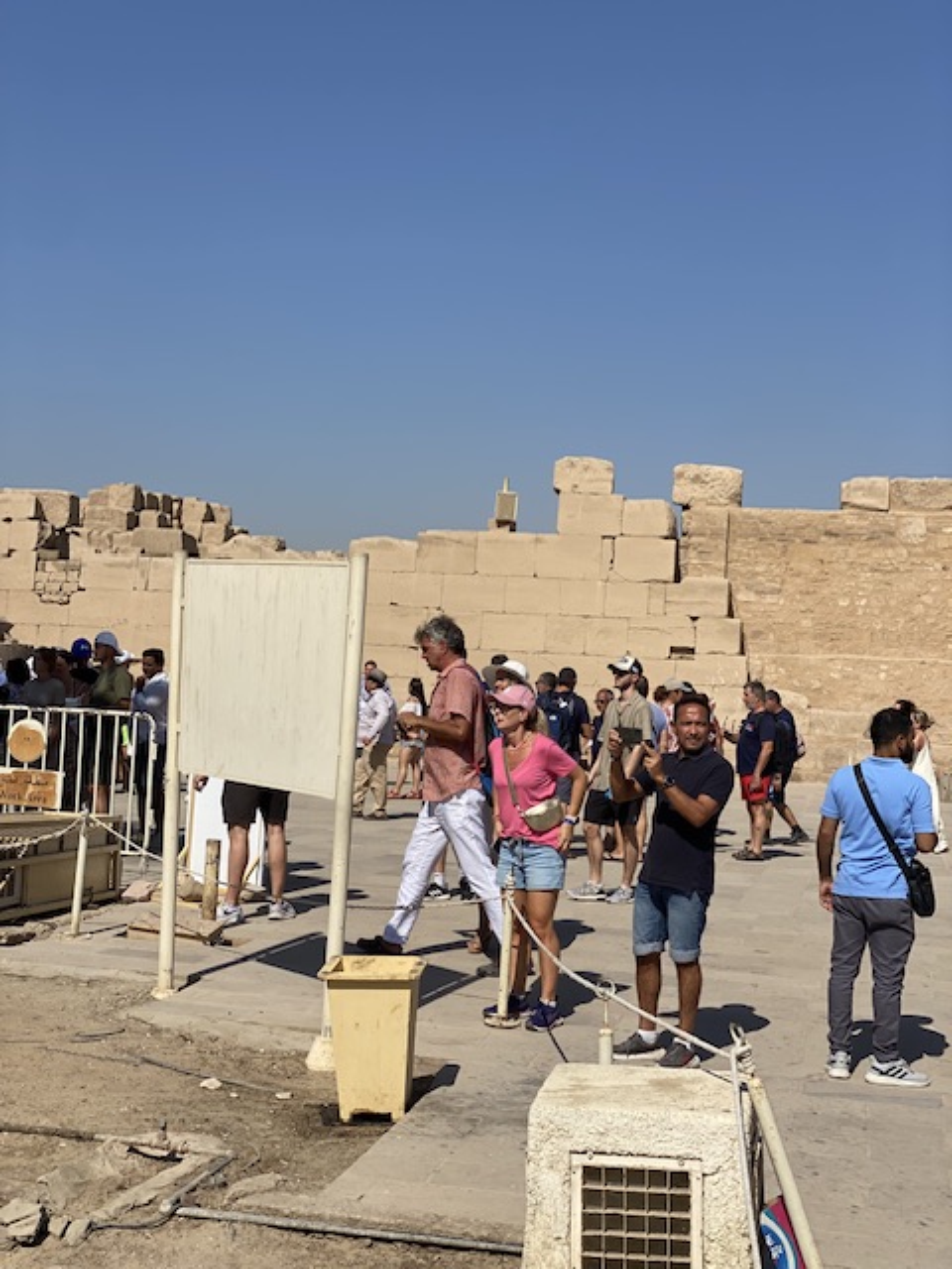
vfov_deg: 36.8
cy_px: 634
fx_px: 1907
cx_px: 476
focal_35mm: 52
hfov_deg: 28.0
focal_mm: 6
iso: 25
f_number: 2
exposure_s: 1/2994
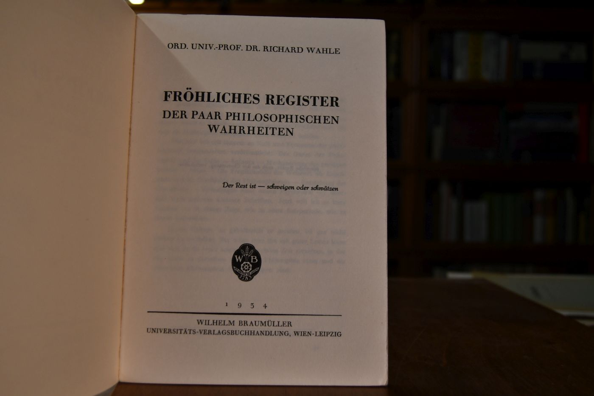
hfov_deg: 49.6
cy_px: 198
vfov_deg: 34.2
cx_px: 297
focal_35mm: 39
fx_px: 643
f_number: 5
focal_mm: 26
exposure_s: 1/250
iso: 400
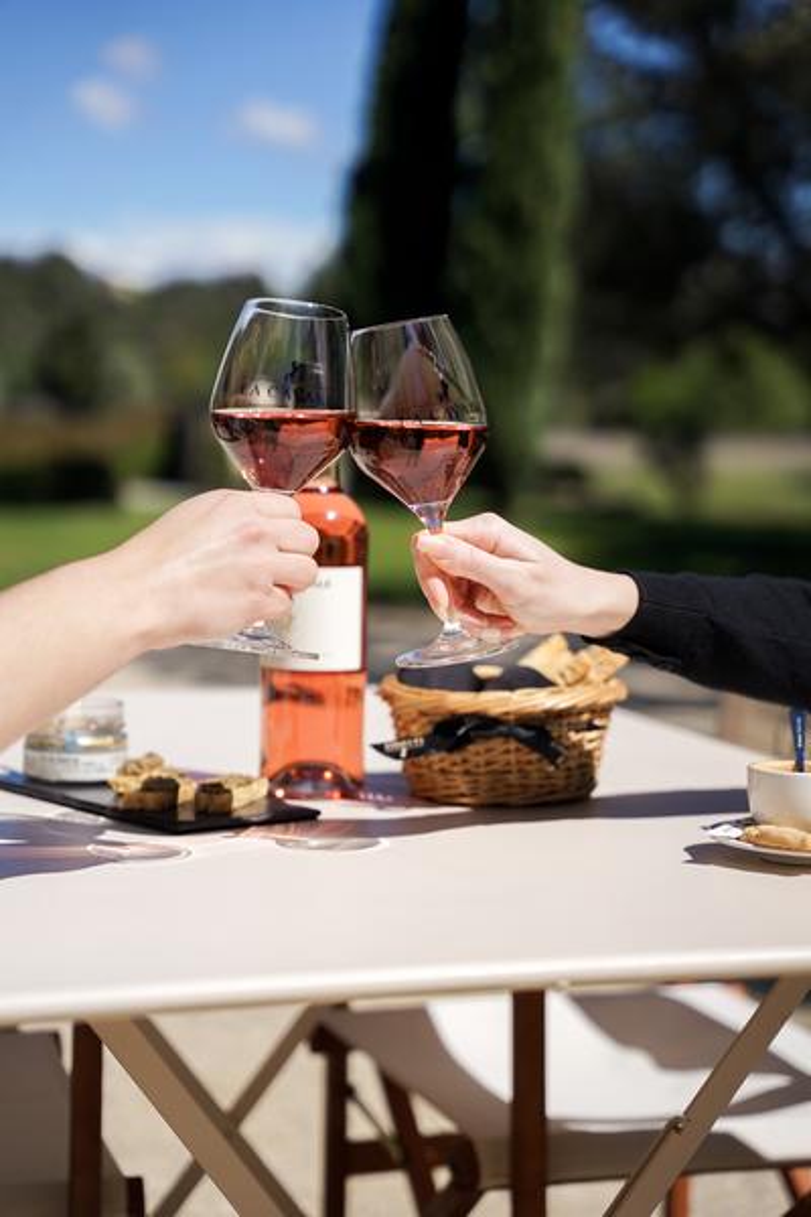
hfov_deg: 21.3
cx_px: 406
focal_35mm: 64
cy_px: 608
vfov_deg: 31.6
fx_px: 2152
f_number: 2.8
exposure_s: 1/3200
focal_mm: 63.7
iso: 100
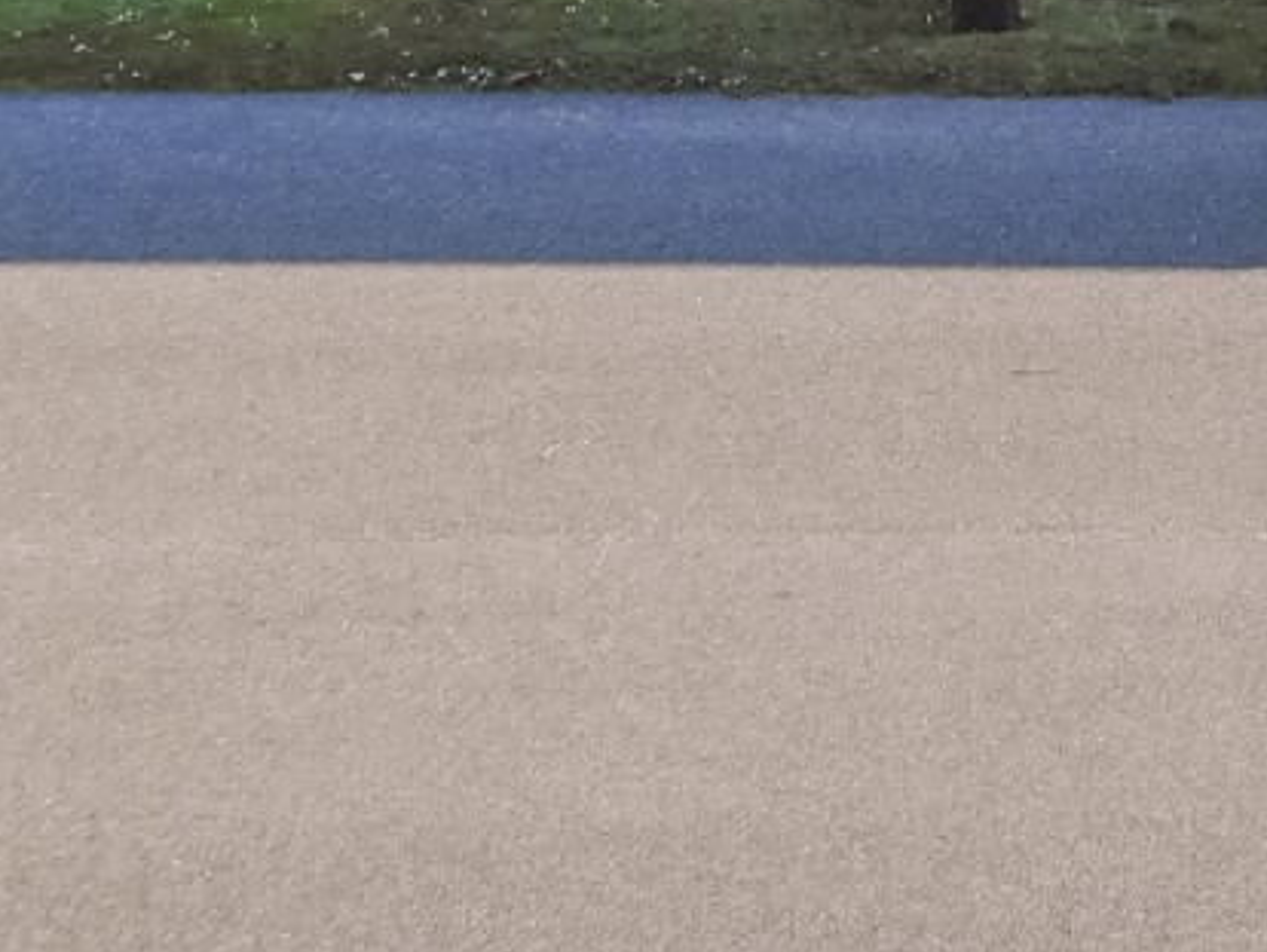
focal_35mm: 139
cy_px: -695
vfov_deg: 10.2
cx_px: 1662
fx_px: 5091
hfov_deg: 13.6
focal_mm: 7.1
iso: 125
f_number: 3.6
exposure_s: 1/800
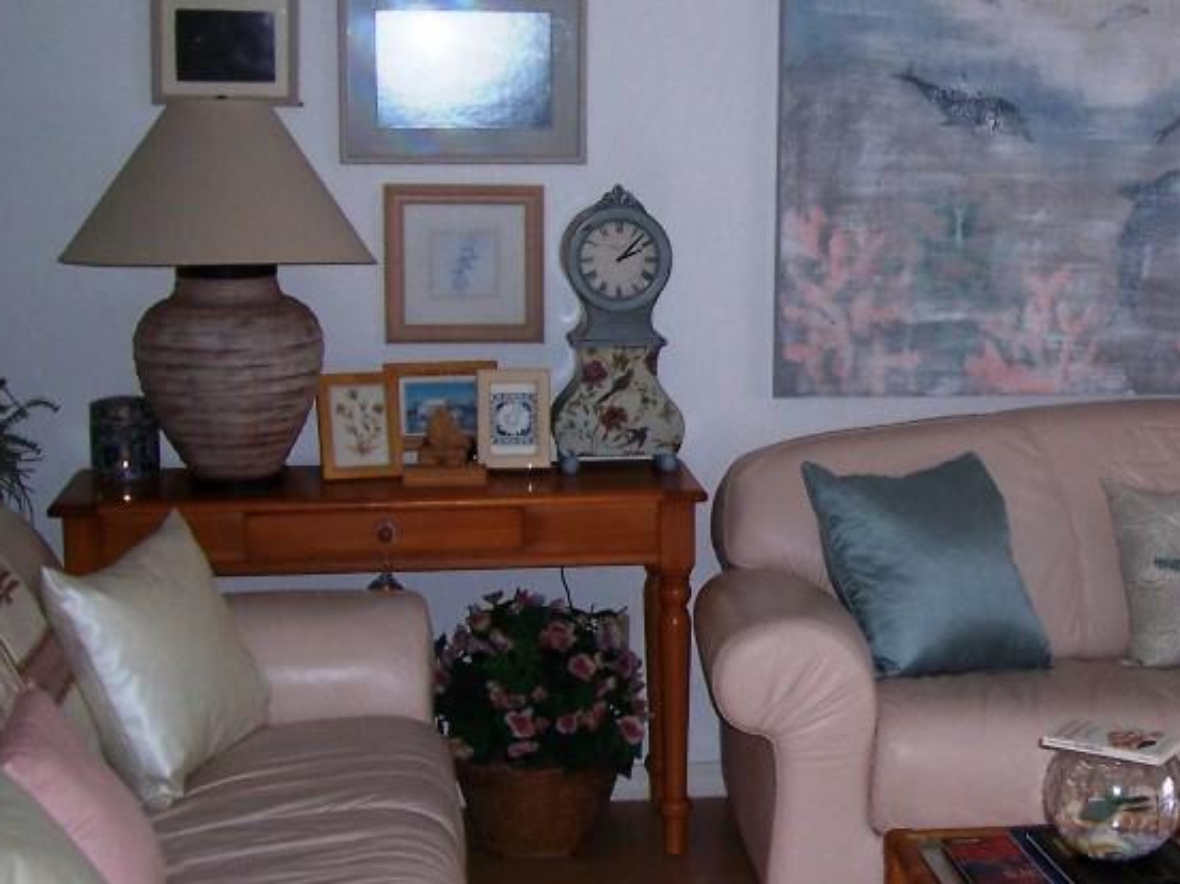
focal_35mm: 63
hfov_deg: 29.7
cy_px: 478
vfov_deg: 23.3
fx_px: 2146
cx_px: 1020
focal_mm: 5.6
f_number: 2.7
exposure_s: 1/60
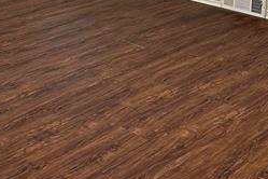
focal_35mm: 77
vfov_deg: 16.9
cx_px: 95
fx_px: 573
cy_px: -42
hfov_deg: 26.2
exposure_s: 1/120
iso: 200
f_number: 1.78
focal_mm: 6.86
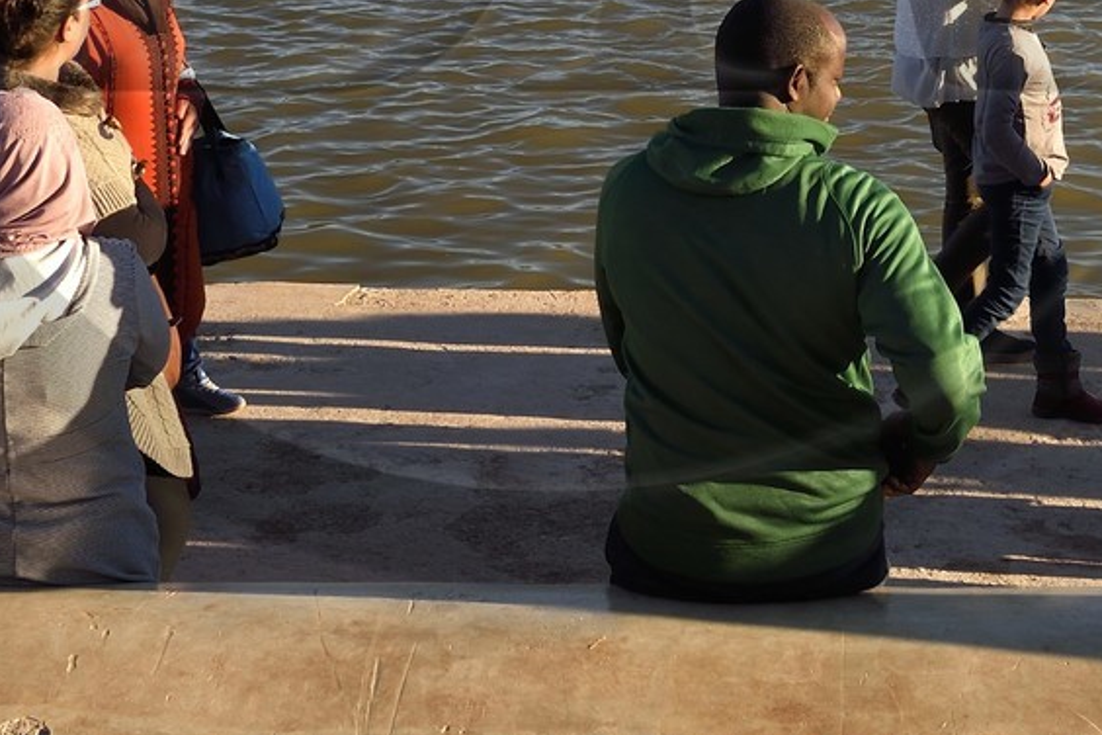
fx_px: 2694
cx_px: 555
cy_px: -227
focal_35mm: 88
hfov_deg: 23.1
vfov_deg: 14.8
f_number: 13
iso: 200
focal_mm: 31
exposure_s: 1/250
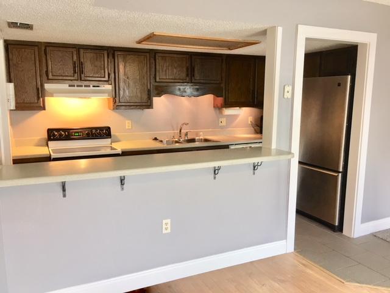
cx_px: 195
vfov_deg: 48.2
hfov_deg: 61.7
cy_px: 146
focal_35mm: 29
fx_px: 327
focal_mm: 4.15
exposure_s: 1/15
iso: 32
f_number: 2.2
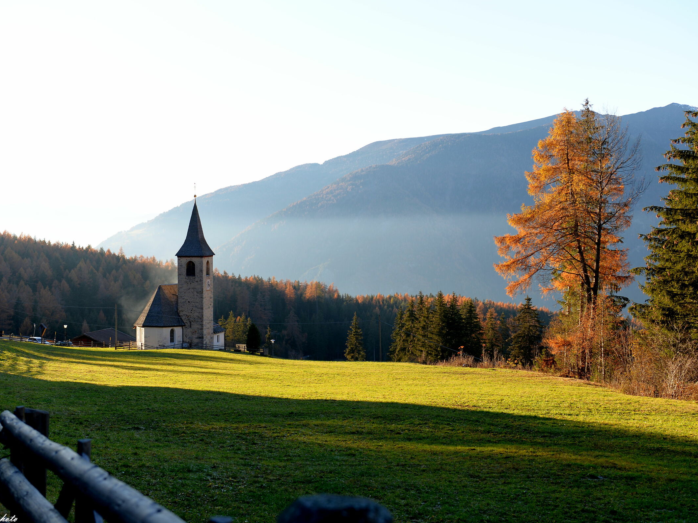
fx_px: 988
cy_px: 262
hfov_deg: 38.9
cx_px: 350
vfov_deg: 29.7
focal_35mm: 49
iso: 100
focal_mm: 45
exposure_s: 1/160
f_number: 5
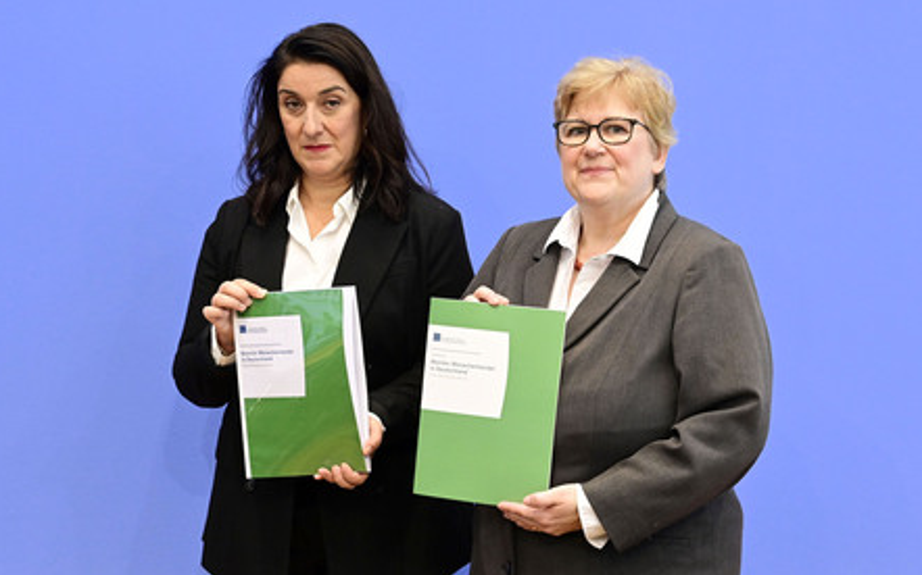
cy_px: 292
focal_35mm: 54
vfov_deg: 24.0
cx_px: 460
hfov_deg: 37.5
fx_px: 1357
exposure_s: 1/250
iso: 6400
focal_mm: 52
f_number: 6.3
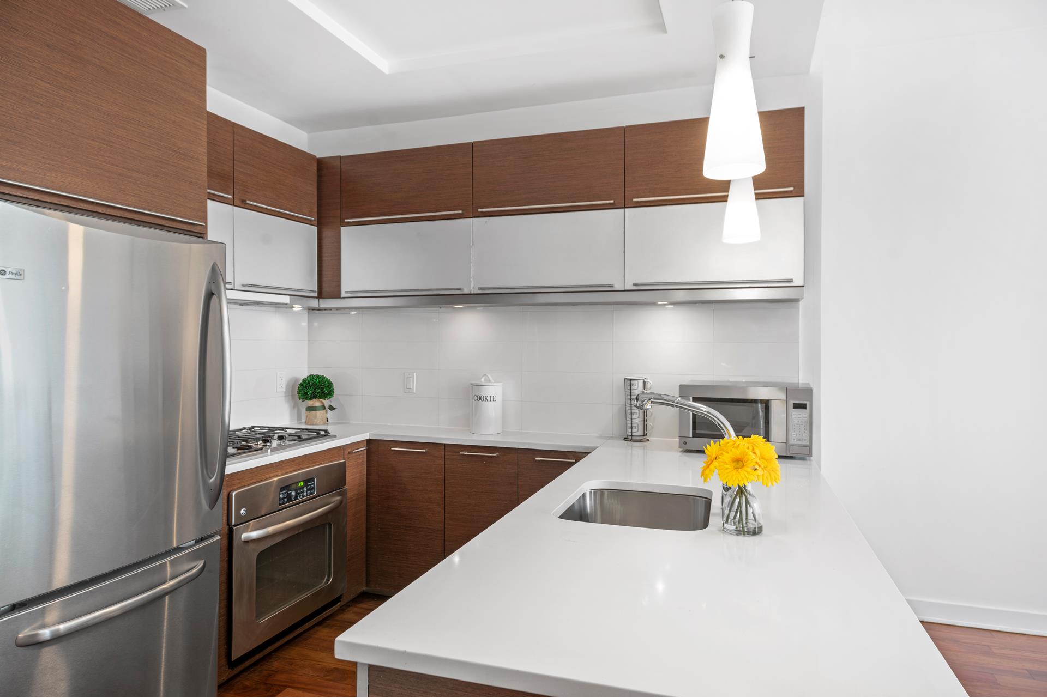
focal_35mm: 24
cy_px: 349
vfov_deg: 53.2
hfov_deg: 73.7
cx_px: 524
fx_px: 698
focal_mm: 24
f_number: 8
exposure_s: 1
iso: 100
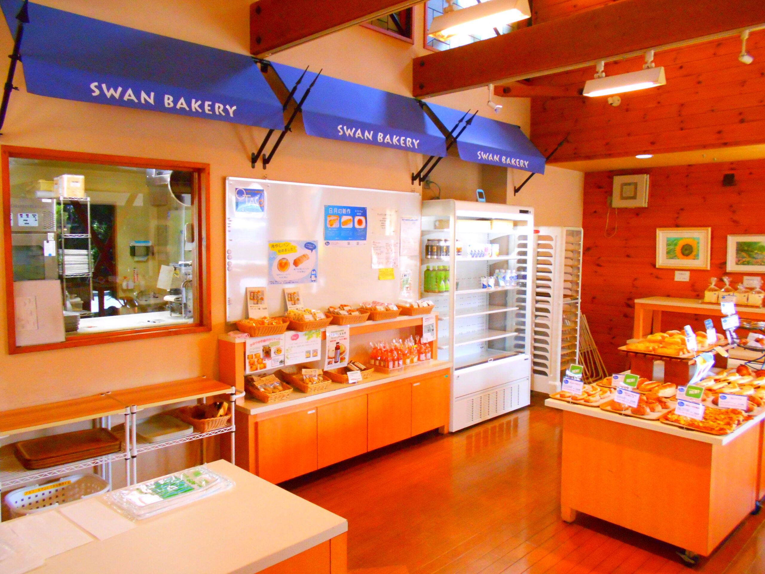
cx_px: 382
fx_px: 575
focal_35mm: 26
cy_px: 287
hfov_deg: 67.3
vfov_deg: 53.1
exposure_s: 1/80
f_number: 3.2
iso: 800
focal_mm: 4.6
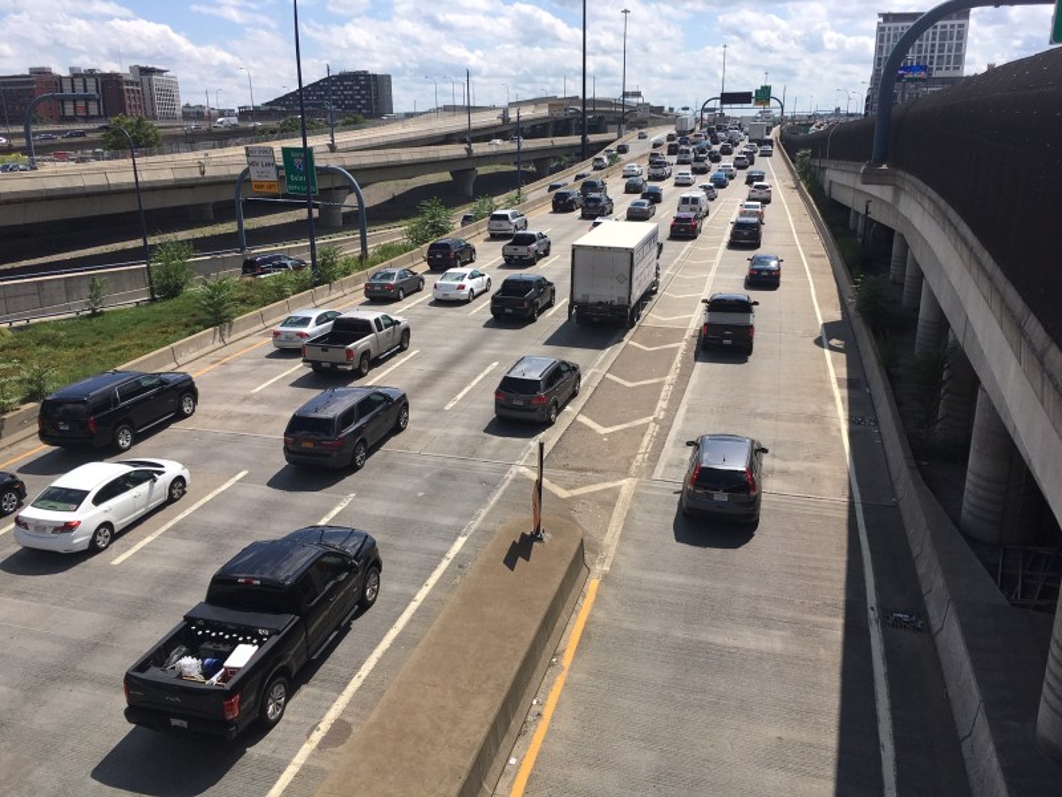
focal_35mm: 29
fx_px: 890
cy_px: 398
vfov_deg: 48.2
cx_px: 531
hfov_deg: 61.7
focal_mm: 4.15
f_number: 2.2
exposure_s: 1/2481
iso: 25
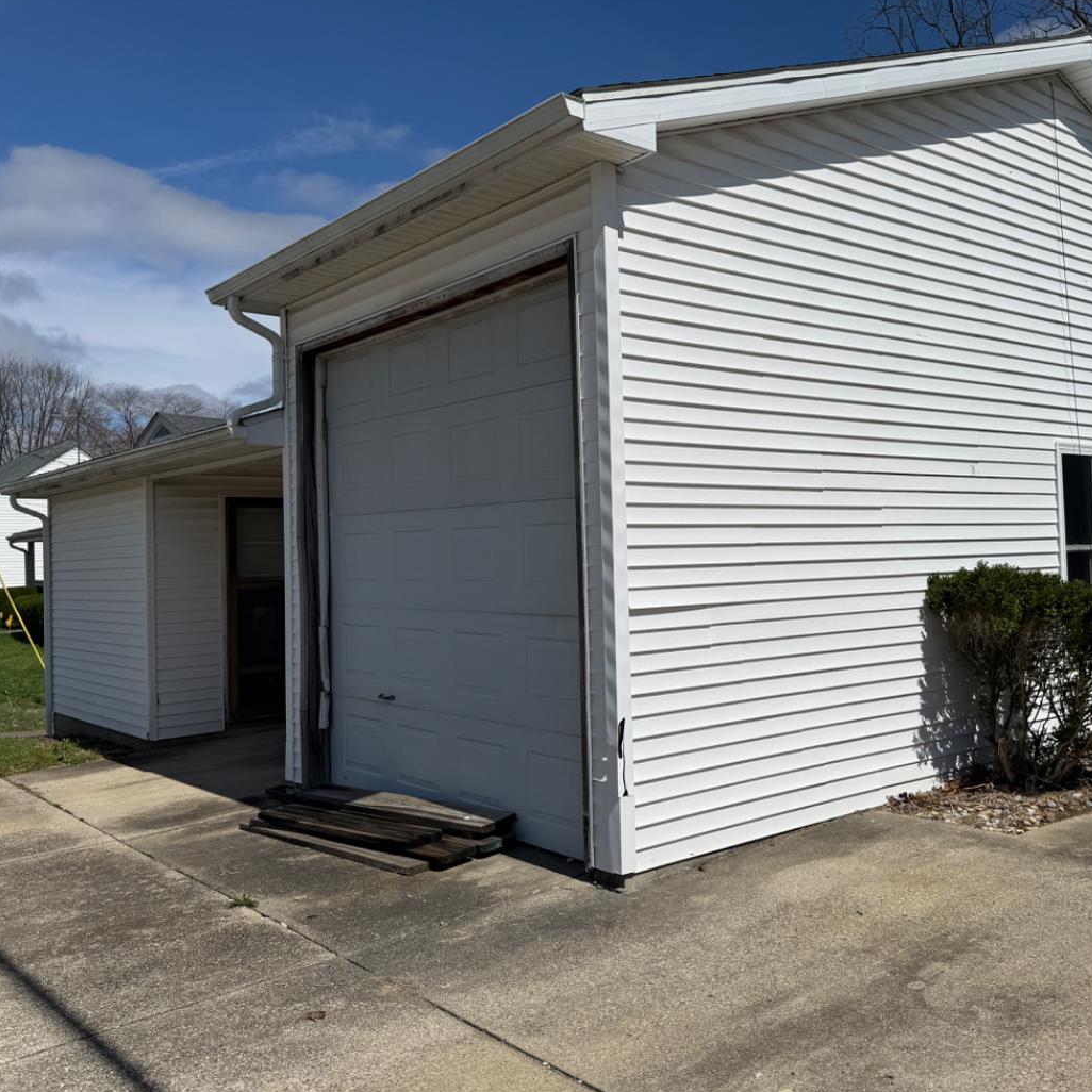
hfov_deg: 52.3
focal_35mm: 31
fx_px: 1106
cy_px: 519
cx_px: 642
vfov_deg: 52.5
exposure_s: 1/14286
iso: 64
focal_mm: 6.76
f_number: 1.78
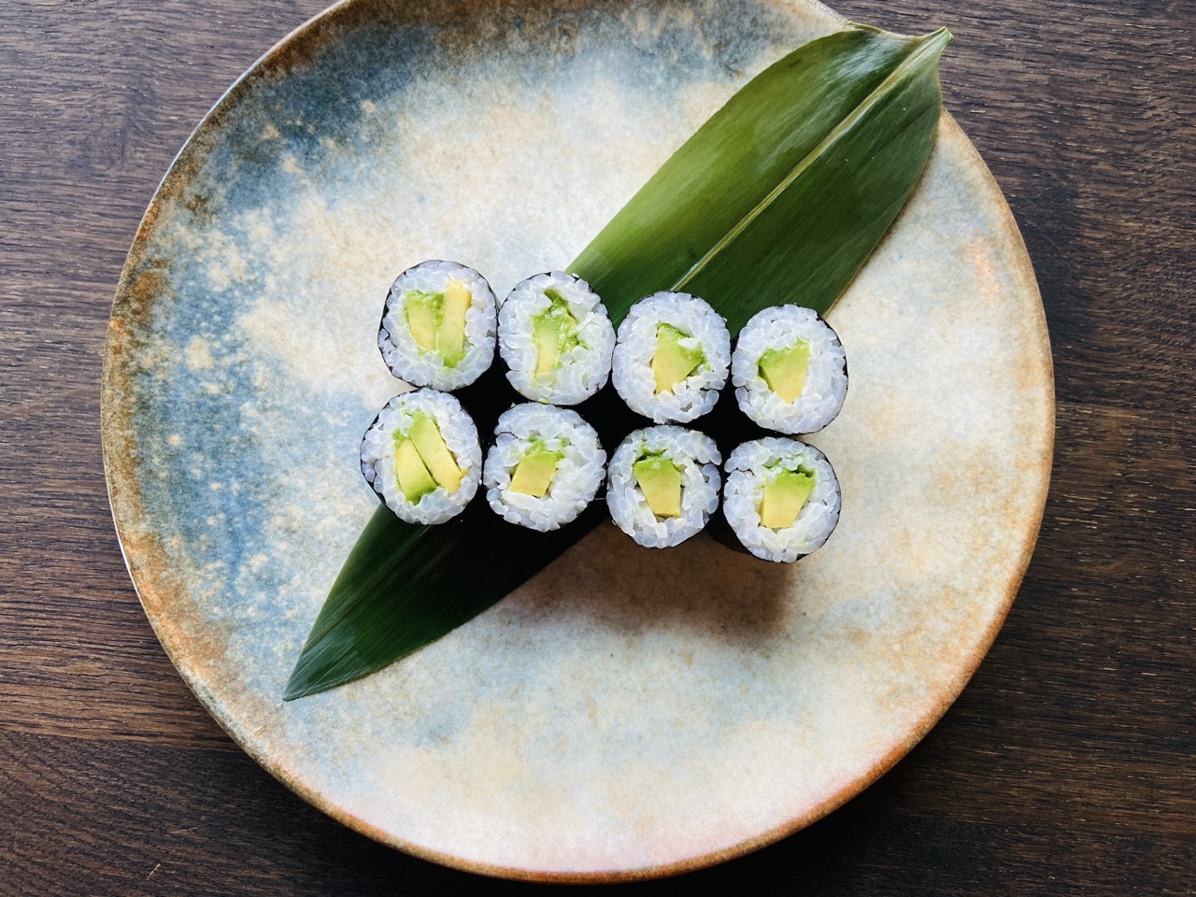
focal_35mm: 26
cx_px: 598
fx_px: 898
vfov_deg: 53.1
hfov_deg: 67.3
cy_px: 448
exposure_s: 1/105
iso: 125
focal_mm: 4.25
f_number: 1.8
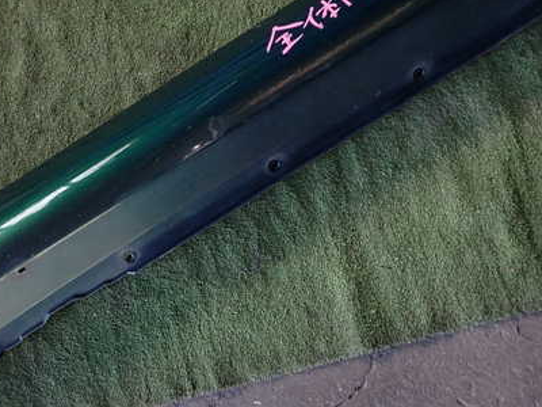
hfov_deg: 41.8
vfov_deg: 32.0
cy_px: 149
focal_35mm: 45
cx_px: 213
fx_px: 705
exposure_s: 1/60
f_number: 2.3
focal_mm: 5.4
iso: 160
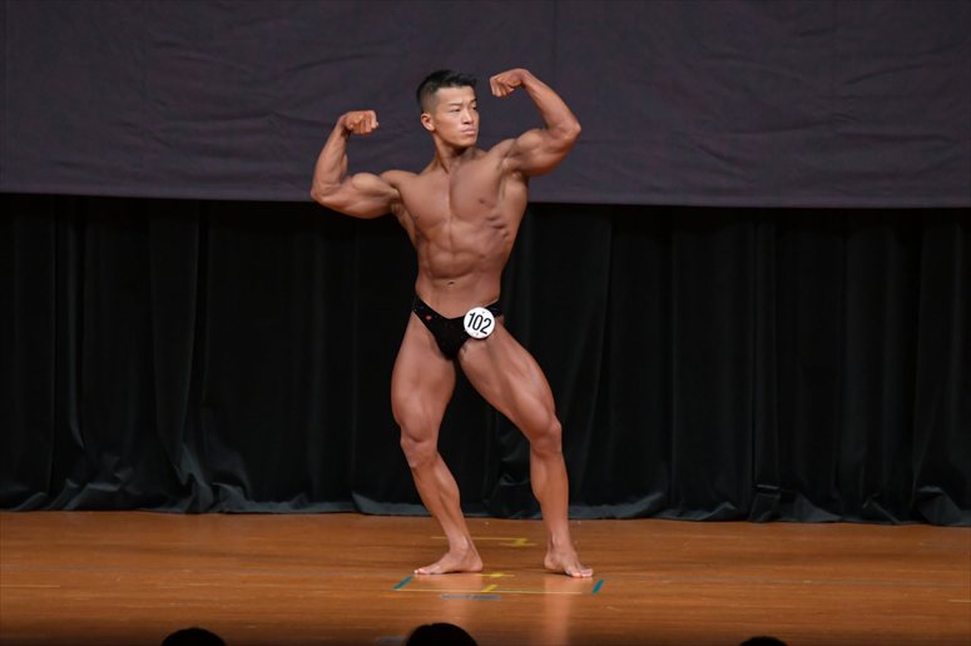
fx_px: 7683
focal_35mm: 285
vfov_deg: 4.8
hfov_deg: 7.2
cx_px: 486
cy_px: 323
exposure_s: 1/400
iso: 4000
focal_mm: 190
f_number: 5.6
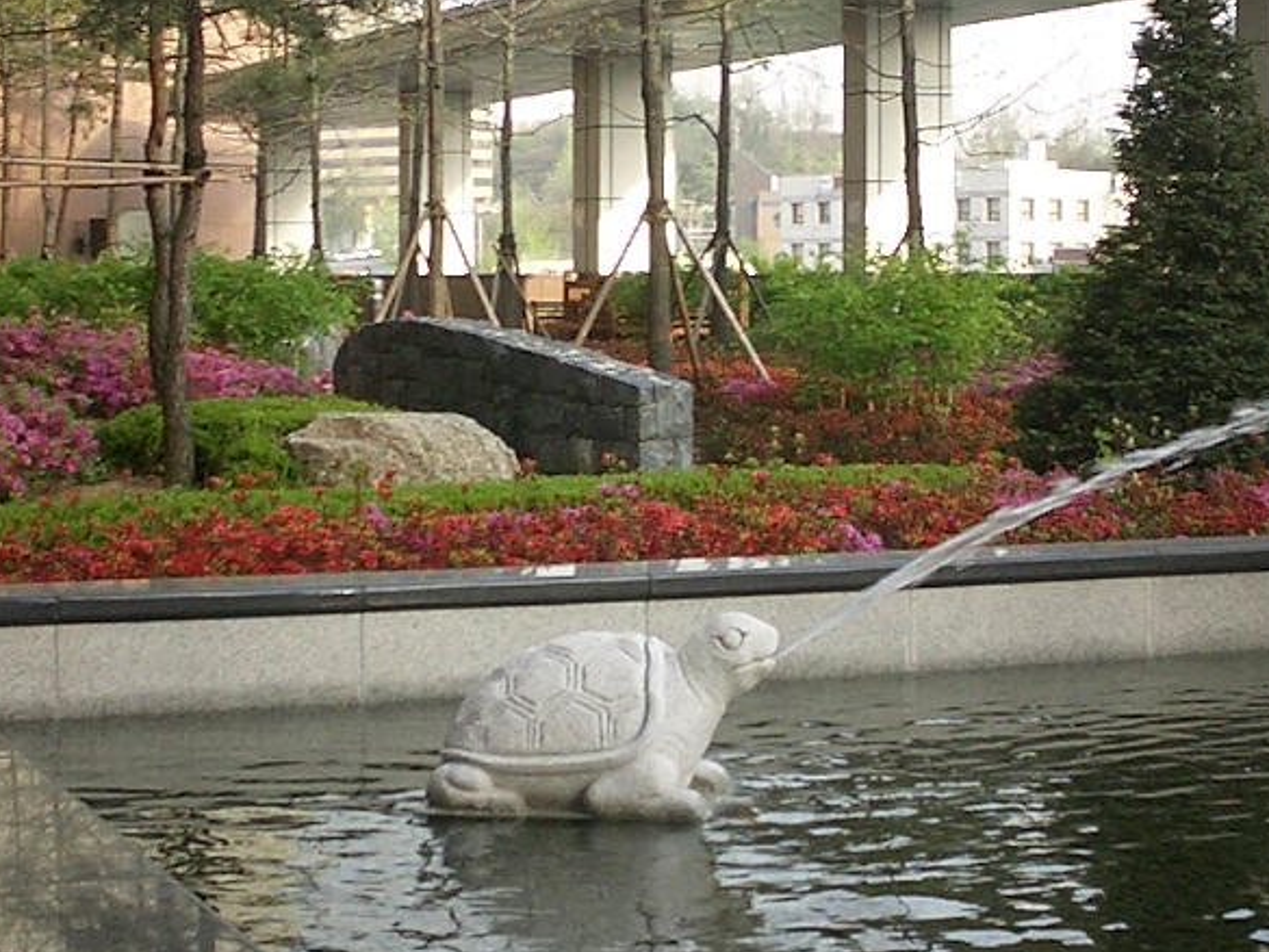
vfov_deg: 18.2
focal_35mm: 81
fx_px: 2970
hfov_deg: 24.1
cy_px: 507
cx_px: 705
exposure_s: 1/125
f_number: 3.5
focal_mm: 5.6
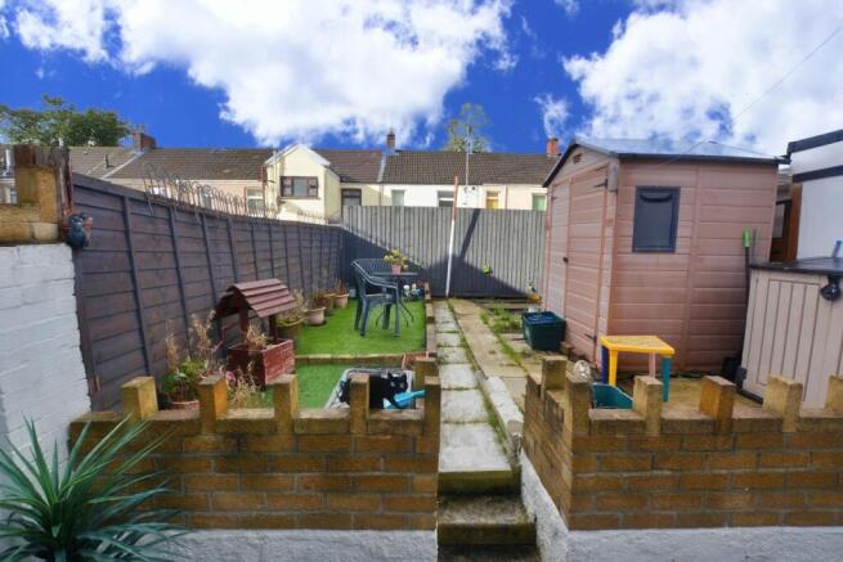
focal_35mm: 15
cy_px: 281
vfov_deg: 77.4
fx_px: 351
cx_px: 422
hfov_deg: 100.4
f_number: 8
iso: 180
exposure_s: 1/250
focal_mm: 10
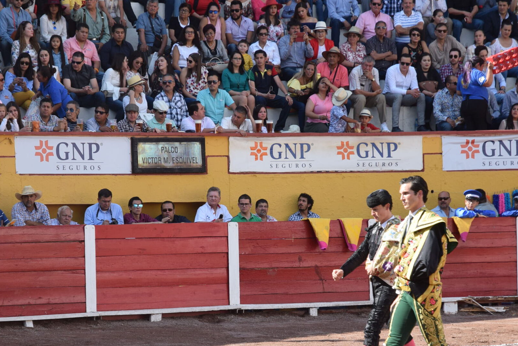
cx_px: 183
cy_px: 257
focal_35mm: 167
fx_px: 2405
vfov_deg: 8.2
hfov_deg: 12.3
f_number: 4.5
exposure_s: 1/1000
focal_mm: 70
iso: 400
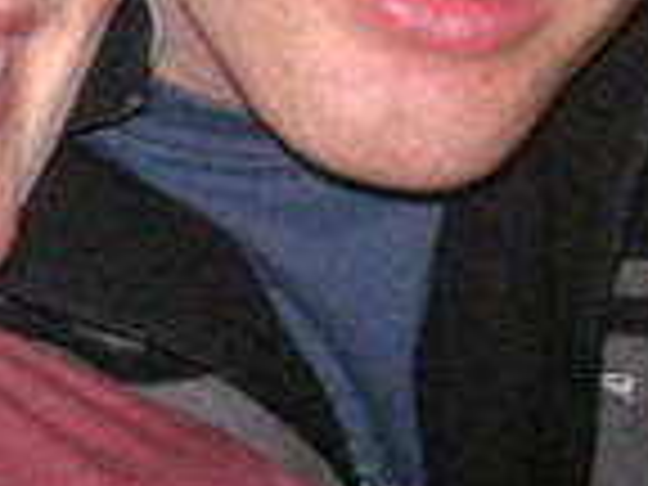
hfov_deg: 9.5
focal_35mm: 205
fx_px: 3838
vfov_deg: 7.2
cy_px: 50
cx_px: -220
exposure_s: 1/45
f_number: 2.8
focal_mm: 6.1
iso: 160
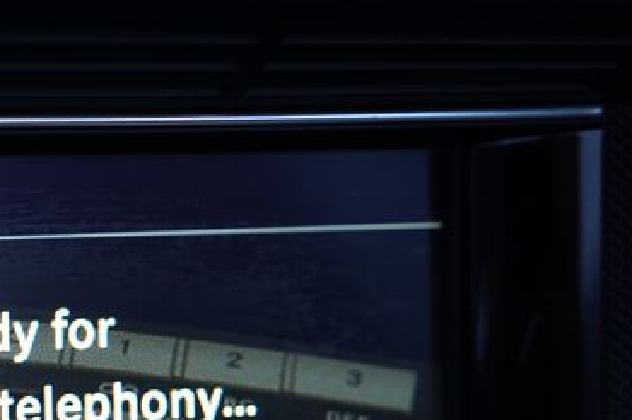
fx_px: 2333
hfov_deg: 15.2
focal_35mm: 133
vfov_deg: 10.2
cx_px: 2
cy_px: 411
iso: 640
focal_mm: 48
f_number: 4
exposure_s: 1/60
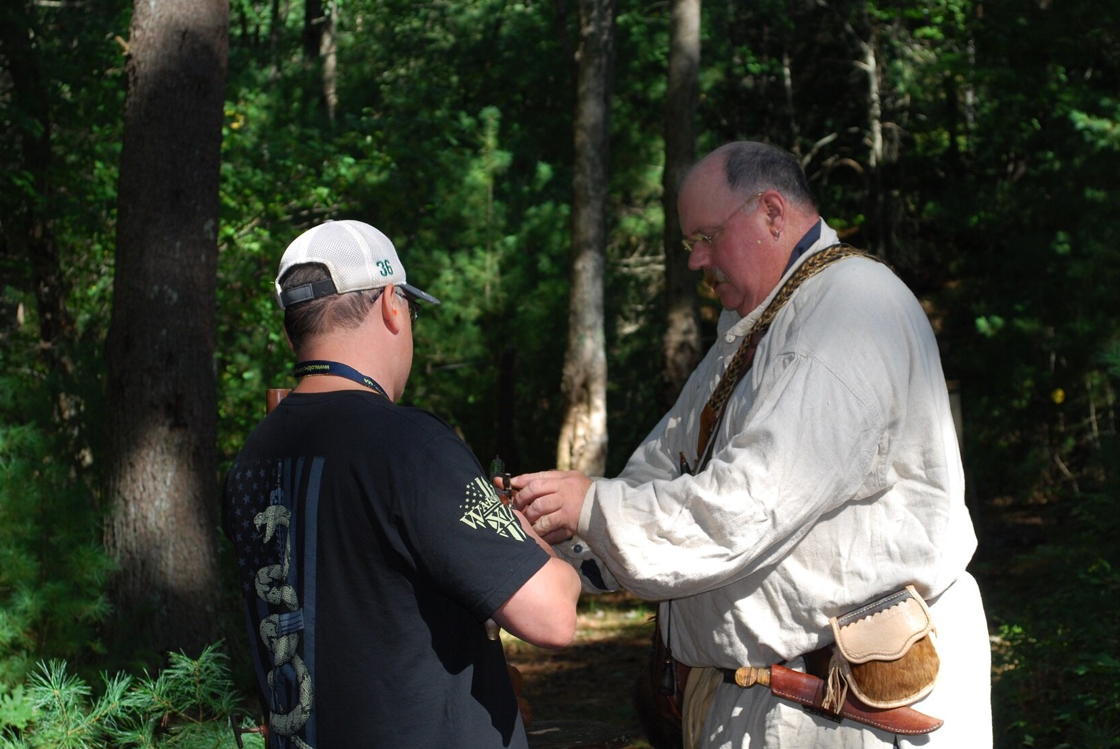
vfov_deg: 15.7
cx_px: 561
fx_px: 2709
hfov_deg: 23.4
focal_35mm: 87
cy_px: 398
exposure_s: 1/125
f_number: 5.6
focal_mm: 48
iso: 160
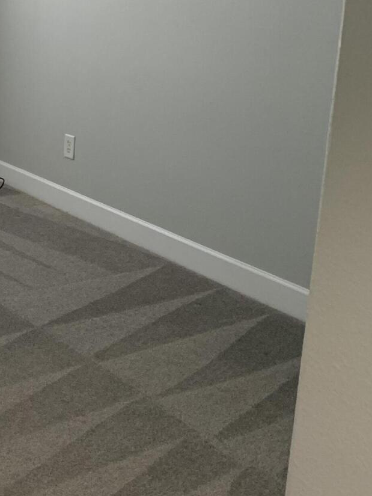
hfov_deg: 22.1
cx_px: -26
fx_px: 902
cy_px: 97
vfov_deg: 30.0
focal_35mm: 63
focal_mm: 4.25
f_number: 1.8
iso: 200
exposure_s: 1/60
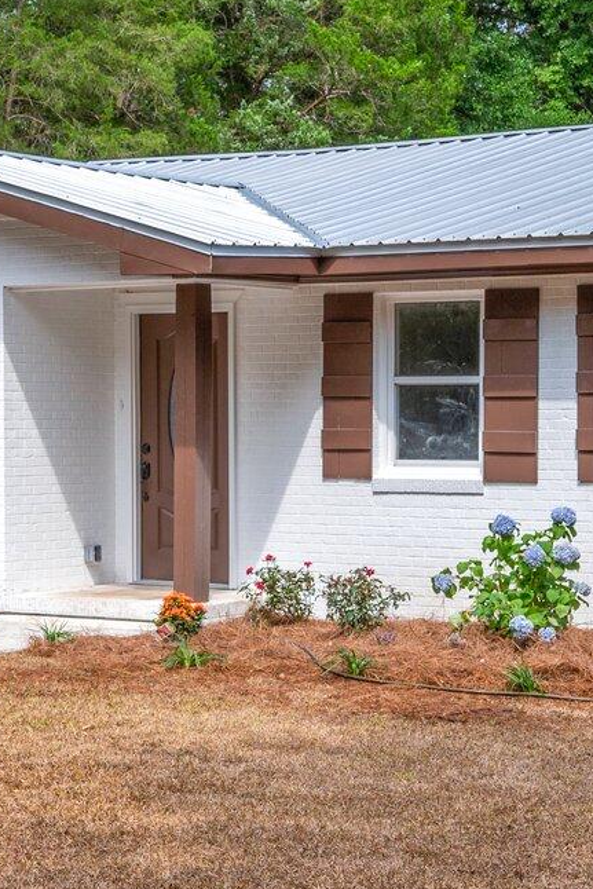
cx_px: 268
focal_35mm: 95
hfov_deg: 14.4
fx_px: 2346
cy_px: 446
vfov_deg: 21.5
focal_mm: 30
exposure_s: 1/250
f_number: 9
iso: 100
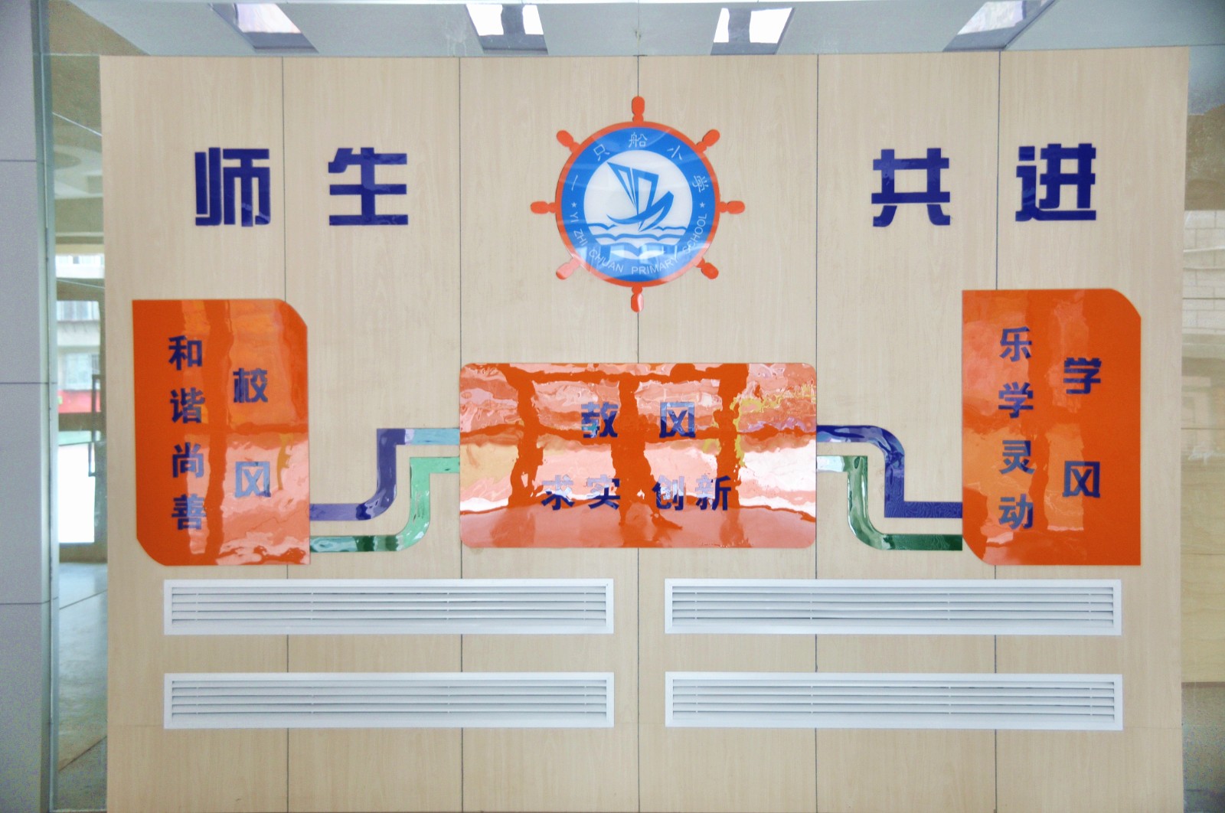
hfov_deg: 41.2
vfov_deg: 28.0
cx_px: 612
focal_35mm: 48
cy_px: 406
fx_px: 1631
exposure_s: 1/40
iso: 400
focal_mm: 32
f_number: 4.2
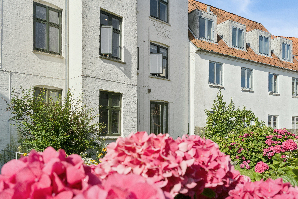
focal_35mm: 30
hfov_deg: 61.9
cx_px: 149
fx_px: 248
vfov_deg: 43.6
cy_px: 100
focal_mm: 20
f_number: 8
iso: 200
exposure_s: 1/640
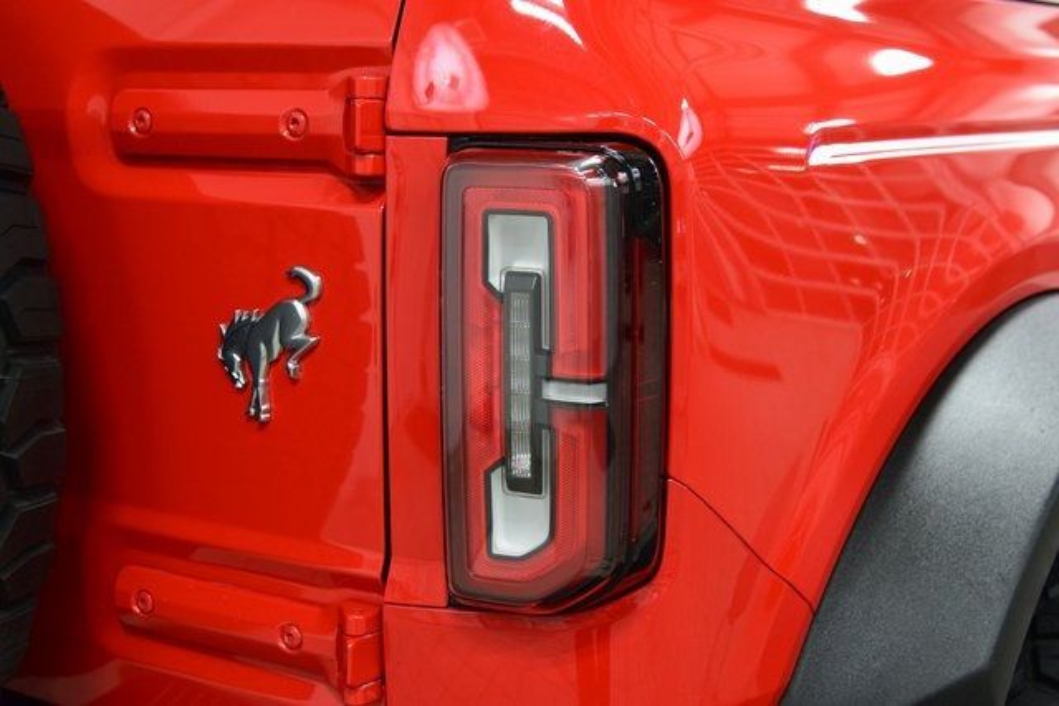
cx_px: 530
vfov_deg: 25.1
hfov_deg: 36.9
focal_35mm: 54
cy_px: 353
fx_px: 1589
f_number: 4.5
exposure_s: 1/60
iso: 1600
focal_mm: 36
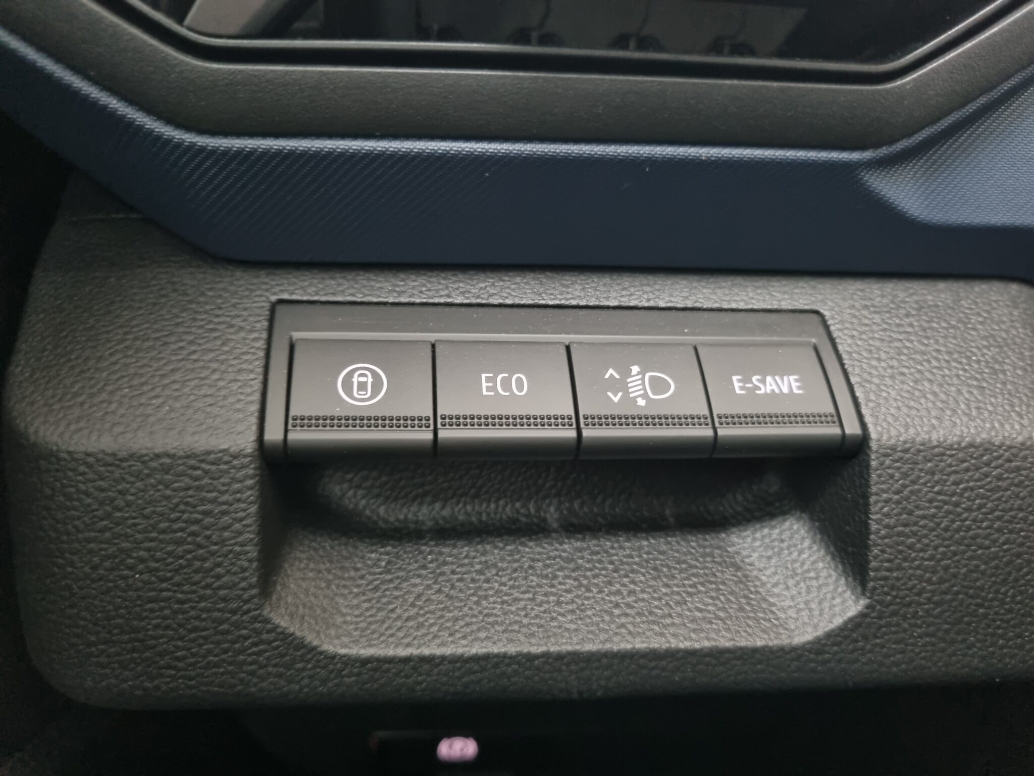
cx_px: 517
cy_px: 388
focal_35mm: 26
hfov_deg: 67.3
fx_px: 777
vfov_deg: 53.1
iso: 1000
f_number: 1.8
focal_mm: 5.4
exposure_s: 1/25
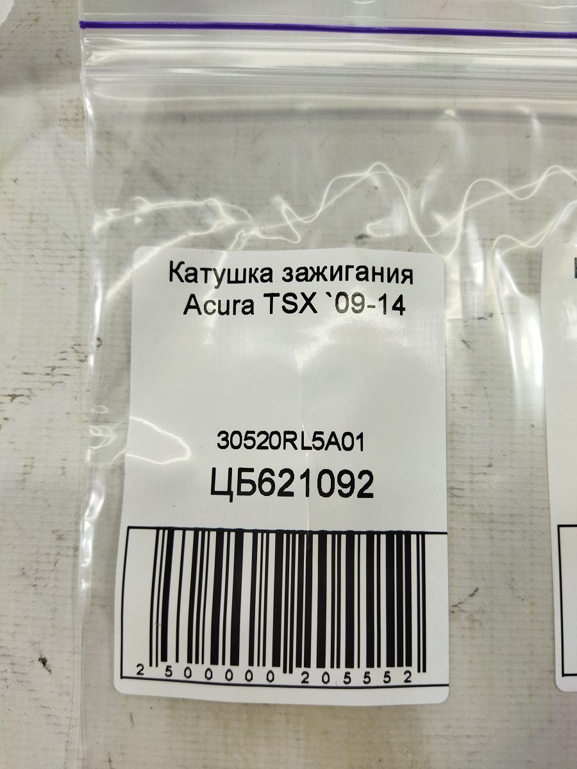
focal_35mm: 27
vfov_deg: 65.3
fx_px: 600
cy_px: 384
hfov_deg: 51.4
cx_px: 288
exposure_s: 1/196
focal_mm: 4.71
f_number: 1.79
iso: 100
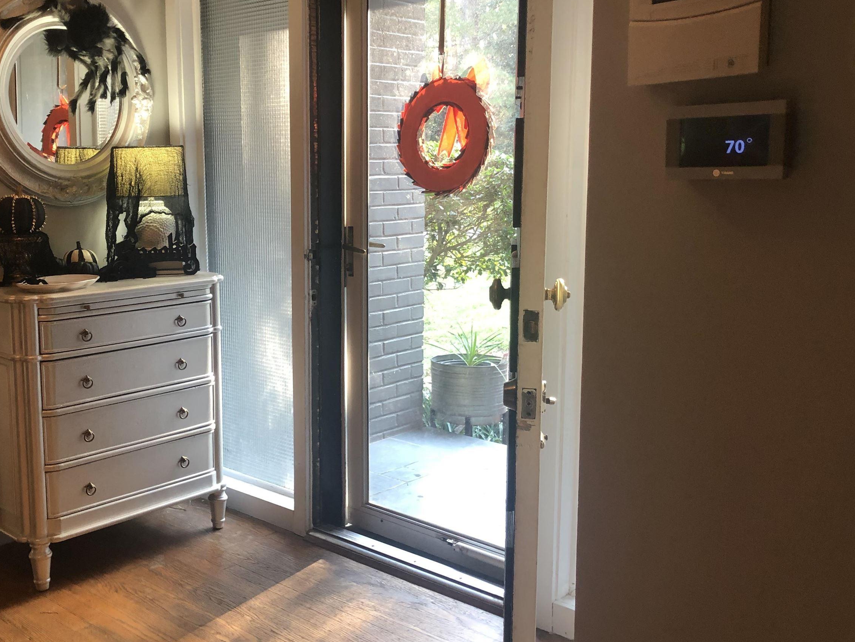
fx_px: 939
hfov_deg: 48.3
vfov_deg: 37.7
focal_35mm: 38
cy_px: 297
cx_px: 299
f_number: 1.8
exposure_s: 1/15
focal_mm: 3.99
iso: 40
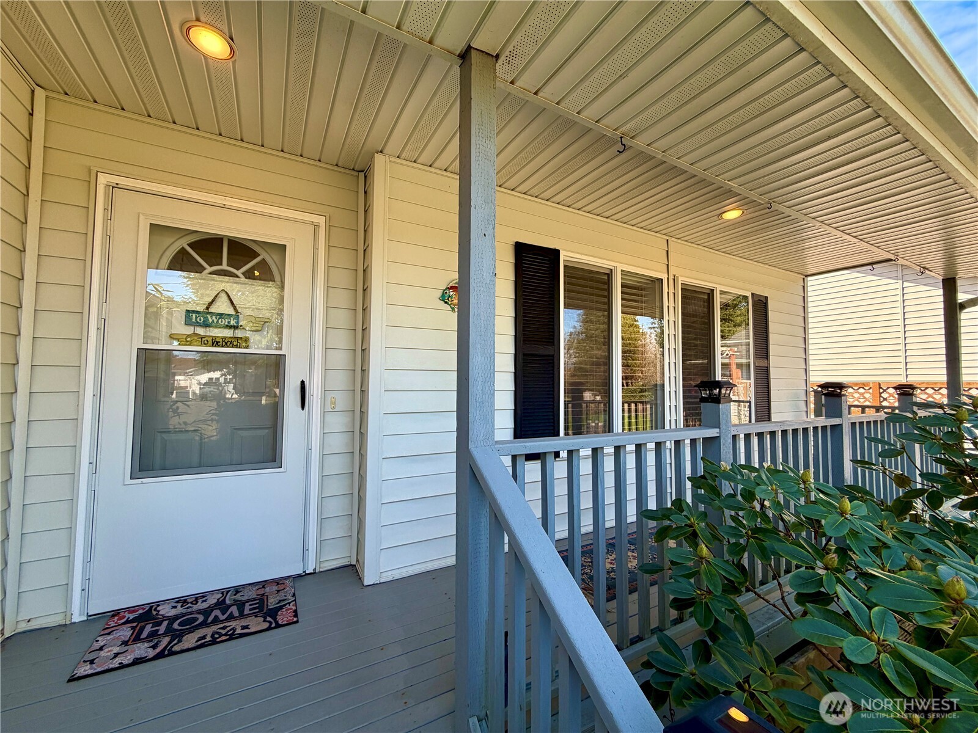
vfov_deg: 85.7
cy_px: 366
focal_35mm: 14
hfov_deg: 102.1
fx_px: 396
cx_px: 489
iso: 50
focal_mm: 2.22
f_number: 2.2
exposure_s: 1/226
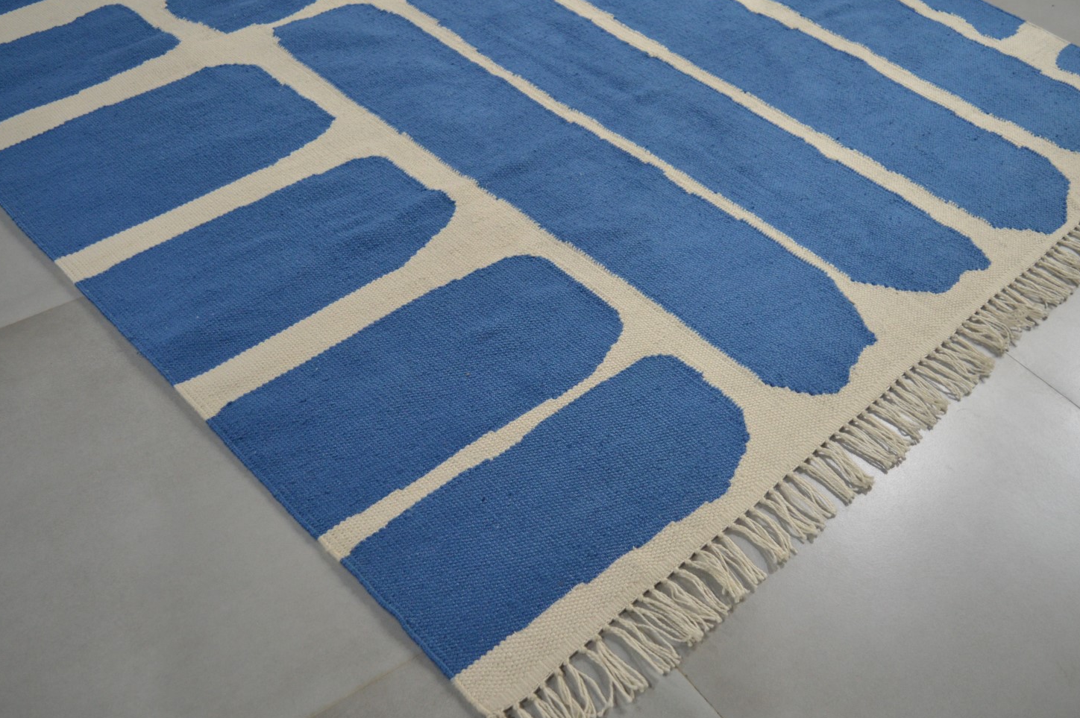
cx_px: 515
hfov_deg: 51.9
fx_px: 1109
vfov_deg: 35.9
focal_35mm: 37
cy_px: 396
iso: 720
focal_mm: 22
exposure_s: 1/60
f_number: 3.8
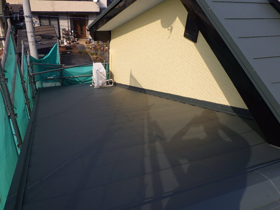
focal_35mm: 28
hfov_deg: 63.4
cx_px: 140
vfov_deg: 49.7
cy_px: 105
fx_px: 226
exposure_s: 1/1000
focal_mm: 5
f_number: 4.2
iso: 125
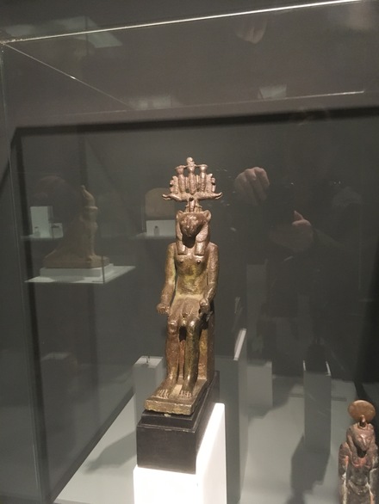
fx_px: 423
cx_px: 190
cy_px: 252
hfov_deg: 48.3
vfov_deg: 61.6
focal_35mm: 29
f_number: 2.2
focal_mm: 4.15
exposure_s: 1/17
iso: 250
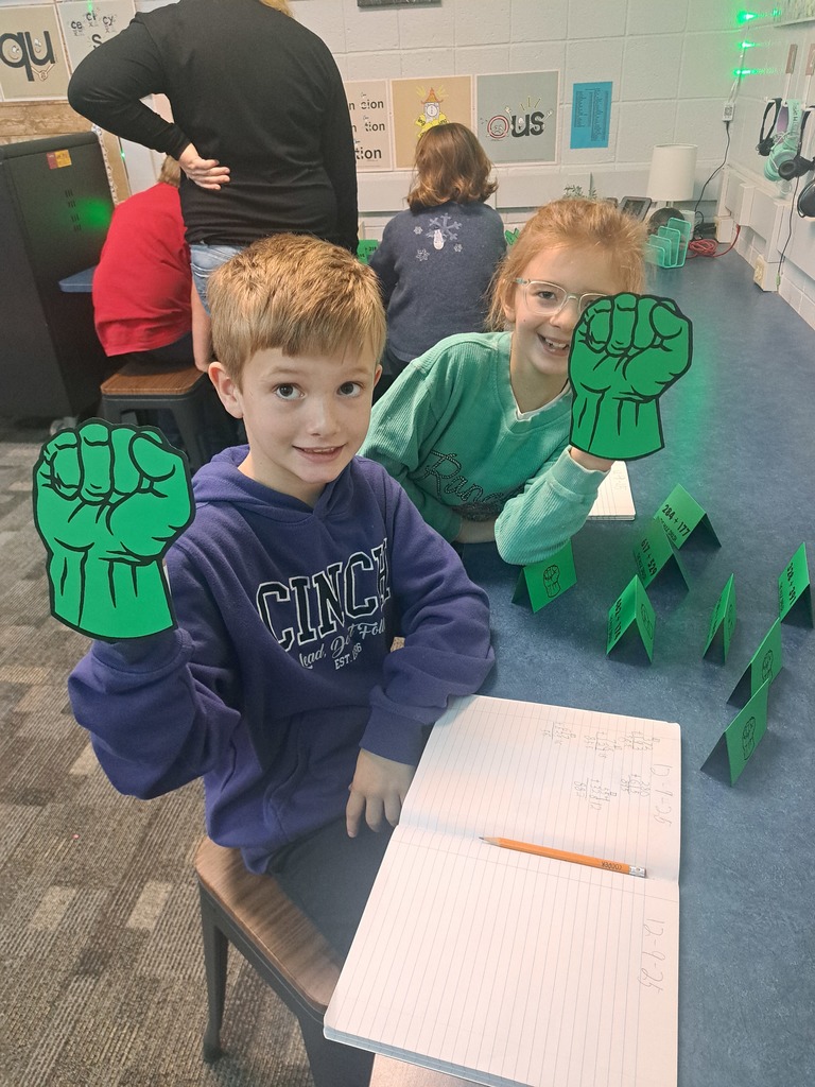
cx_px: 408
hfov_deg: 56.8
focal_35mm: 24
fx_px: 753
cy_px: 544
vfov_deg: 71.6
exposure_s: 1/60
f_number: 1.8
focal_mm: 5.23
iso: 400
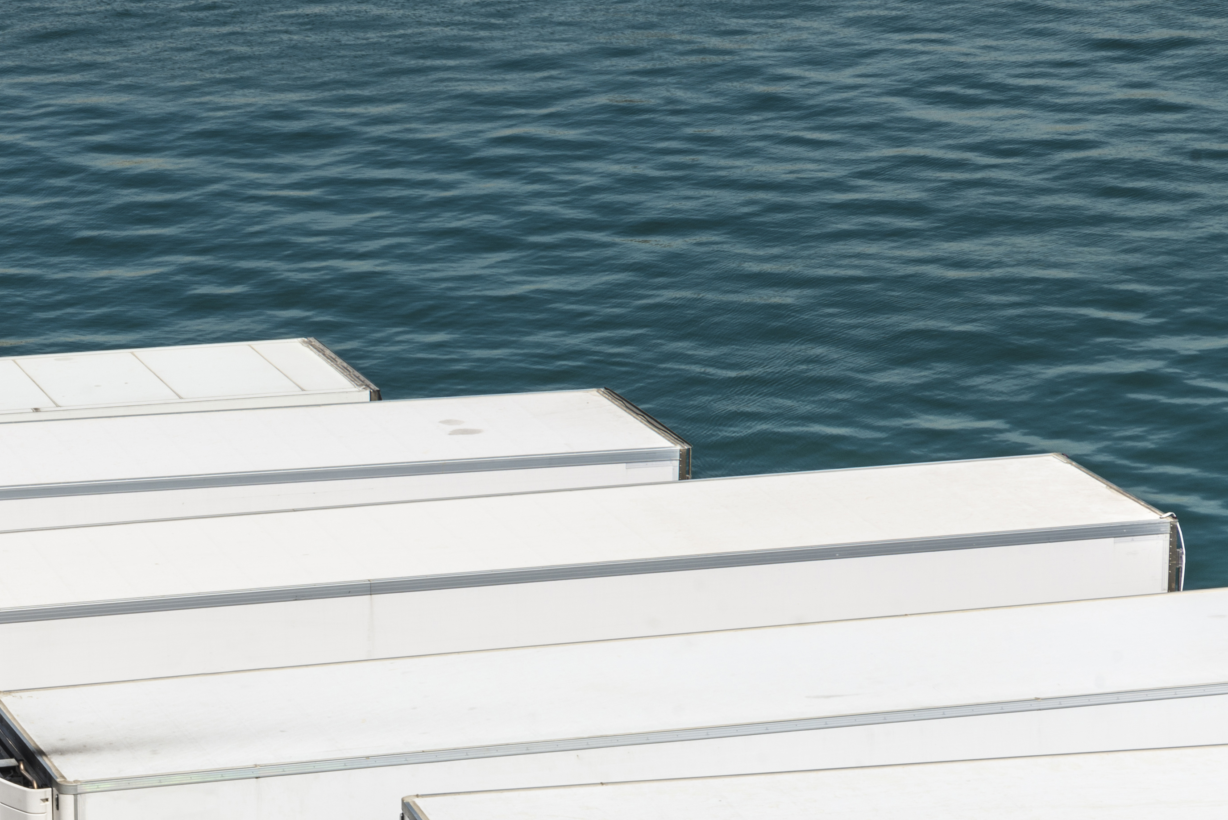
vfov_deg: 9.0
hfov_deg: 13.2
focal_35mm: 153
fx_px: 5221
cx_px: -97
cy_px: 678
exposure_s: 1/125
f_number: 16
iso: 100
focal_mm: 70
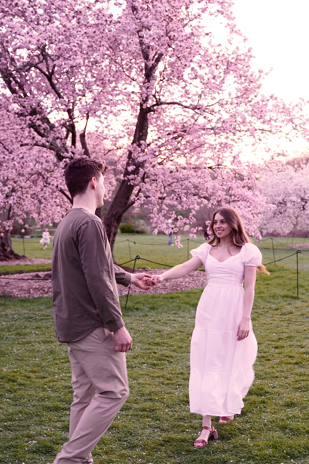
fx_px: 373
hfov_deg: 45.0
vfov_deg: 63.7
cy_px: 232
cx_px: 154
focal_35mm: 29
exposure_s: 1/60
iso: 400
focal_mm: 29
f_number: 2.8
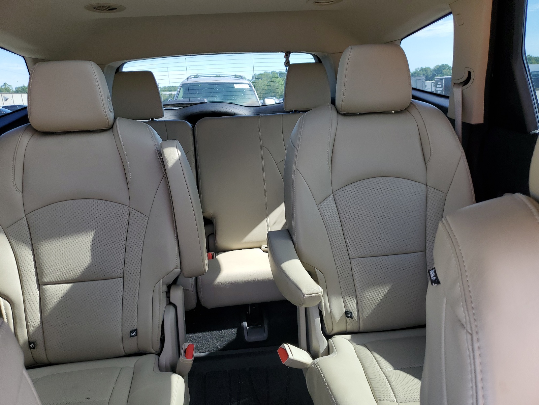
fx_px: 405
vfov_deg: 53.1
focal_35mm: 26
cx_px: 270
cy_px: 202
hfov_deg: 67.3
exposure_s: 1/263
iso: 50
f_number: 1.5
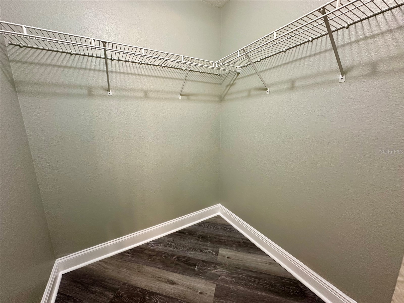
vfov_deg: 85.7
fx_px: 163
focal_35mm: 14
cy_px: 152
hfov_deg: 102.1
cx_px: 202
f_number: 2.2
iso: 200
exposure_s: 1/60
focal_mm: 2.22
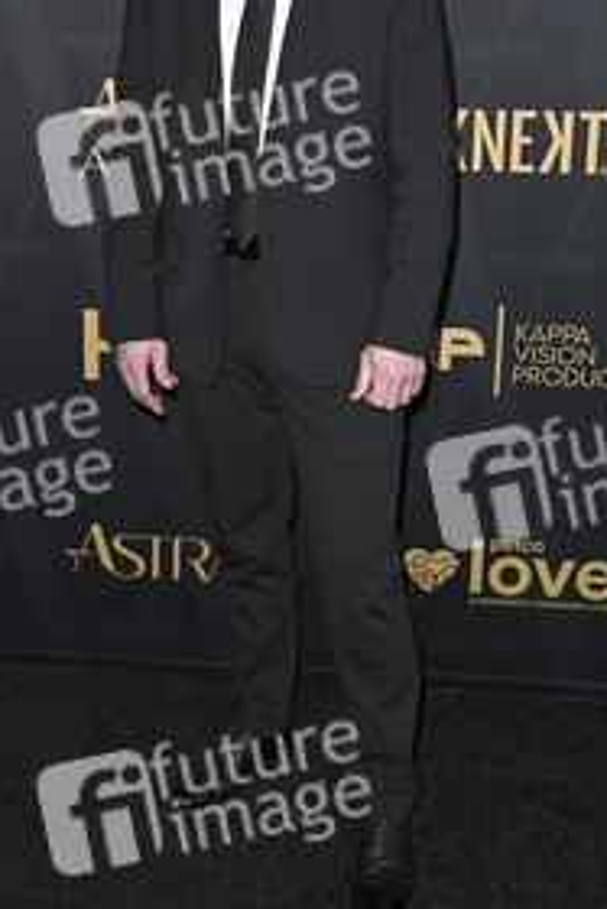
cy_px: 312
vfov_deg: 39.2
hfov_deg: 27.0
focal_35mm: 50
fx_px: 1263
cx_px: 299
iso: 2000
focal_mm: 35
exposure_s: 1/320
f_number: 5.6
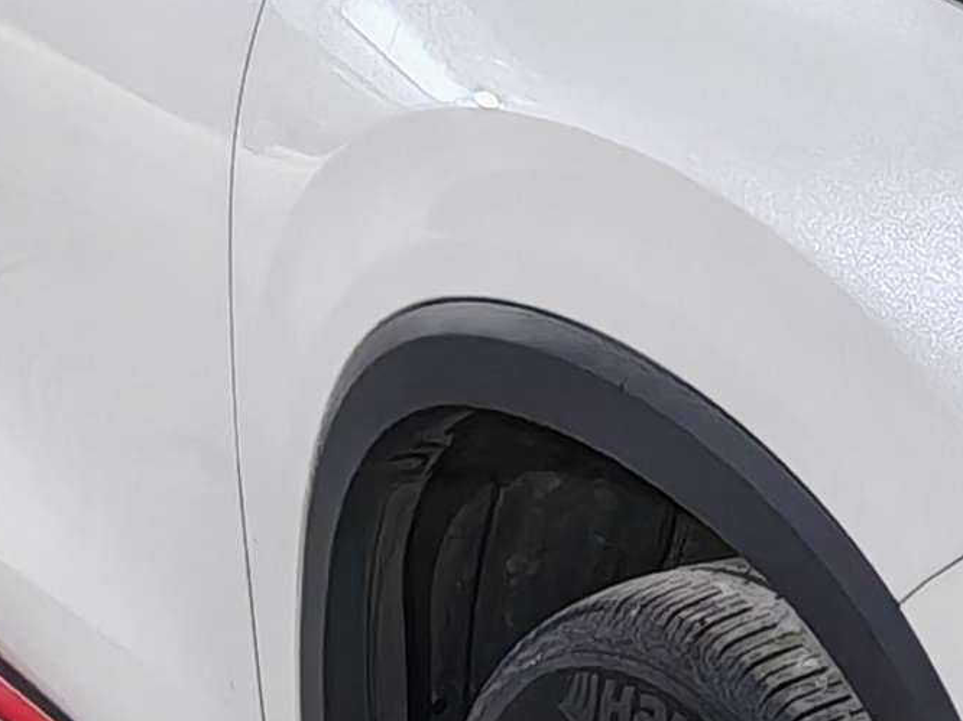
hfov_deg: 11.6
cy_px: 134
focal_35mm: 160
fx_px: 4450
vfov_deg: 9.2
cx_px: 1601
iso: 800
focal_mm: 5.4
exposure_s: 1/50
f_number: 1.6
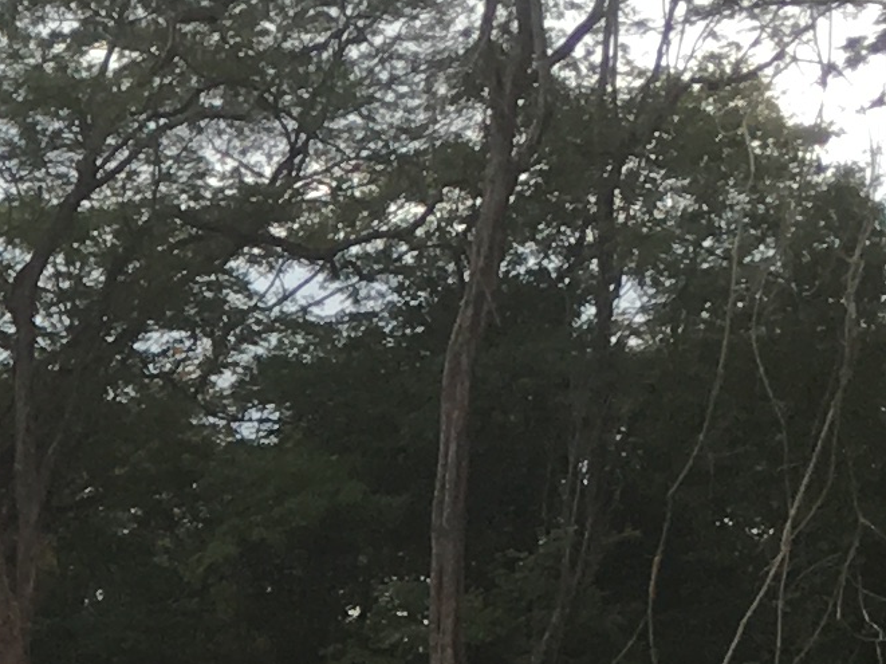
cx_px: -914
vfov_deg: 8.1
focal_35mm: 177
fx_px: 4528
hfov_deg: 10.3
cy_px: 1144
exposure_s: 1/938
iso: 25
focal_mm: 4.15
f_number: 2.2
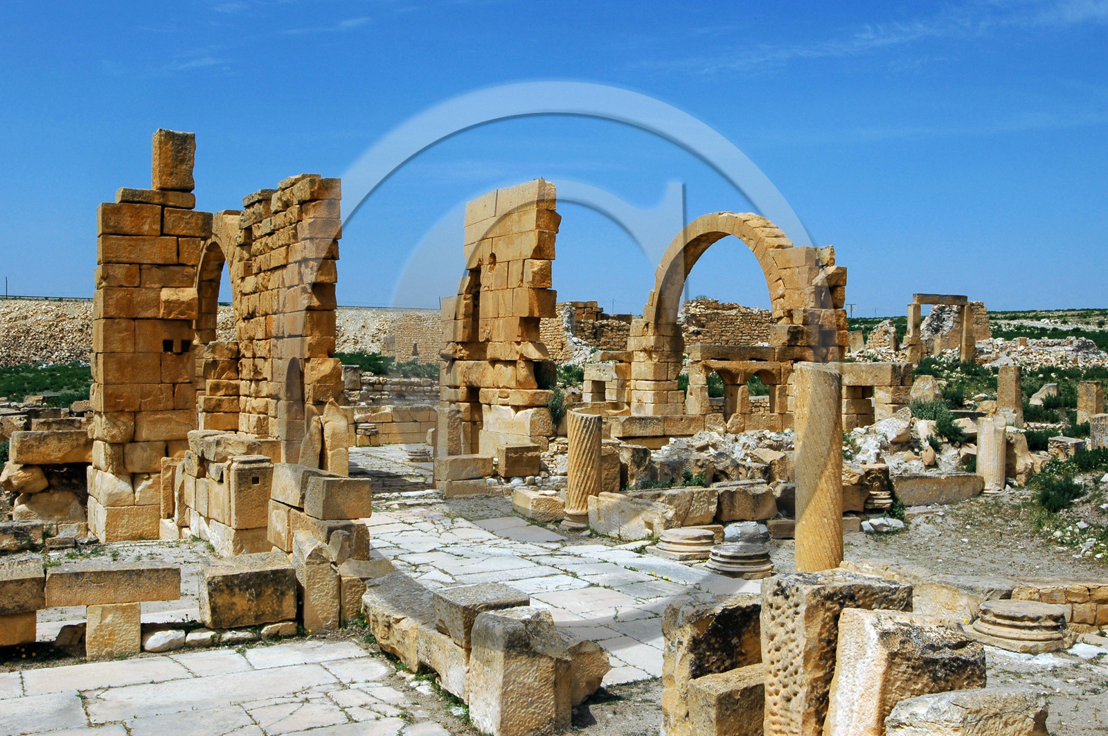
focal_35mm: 38
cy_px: 368
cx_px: 554
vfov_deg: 35.4
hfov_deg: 51.3
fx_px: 1153
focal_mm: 25
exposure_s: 1/400
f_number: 10
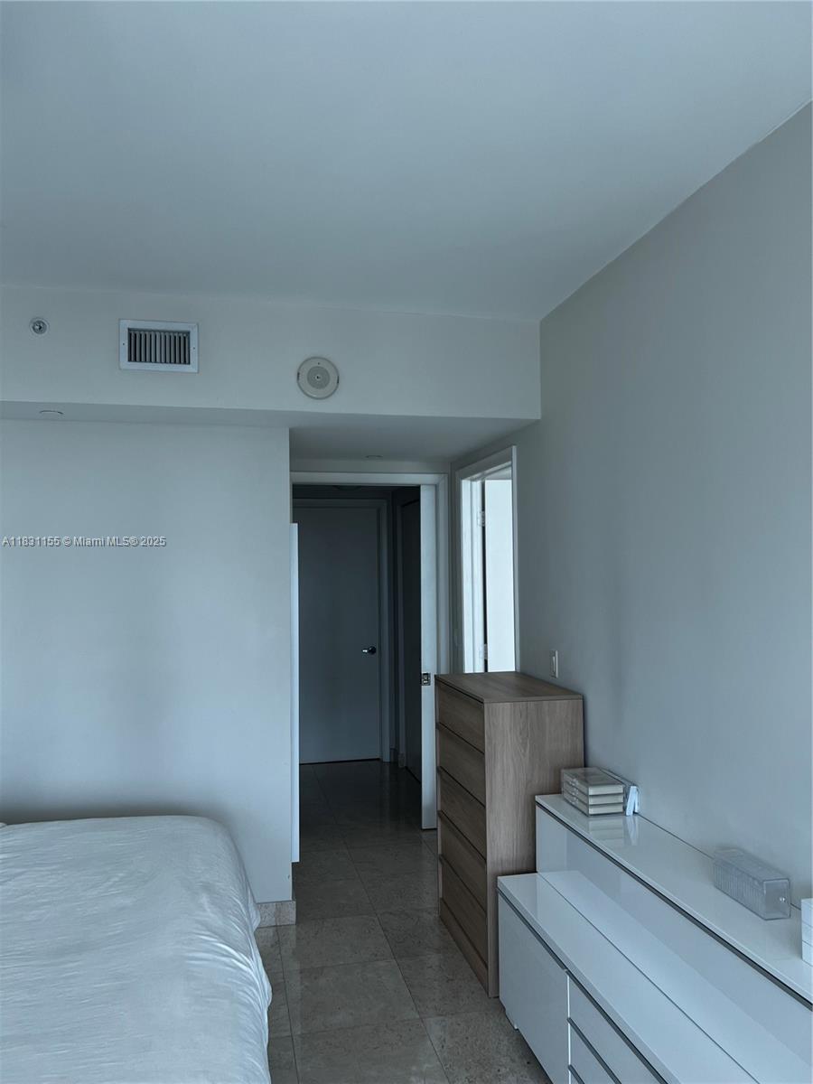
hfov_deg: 53.1
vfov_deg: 67.3
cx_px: 406
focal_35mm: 26
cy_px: 542
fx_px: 814
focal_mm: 5.7
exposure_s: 1/126
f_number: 1.5
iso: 32
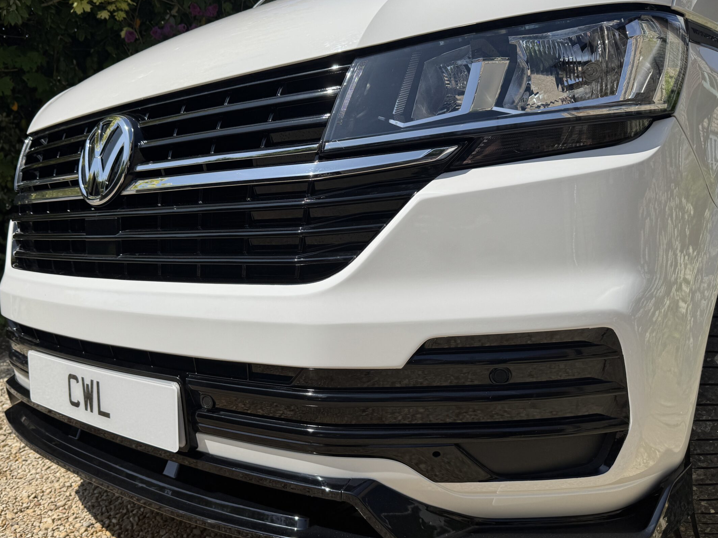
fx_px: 601
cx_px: 324
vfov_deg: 48.2
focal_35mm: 29
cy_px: 273
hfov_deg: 61.5
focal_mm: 6.76
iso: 80
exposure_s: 1/7092
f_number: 1.78
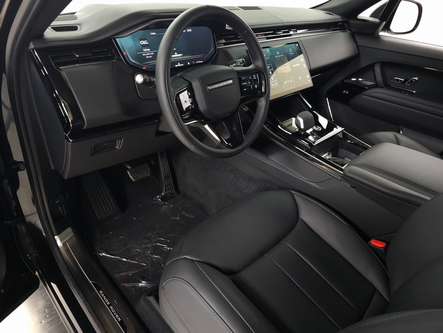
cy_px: 166
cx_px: 222
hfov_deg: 73.9
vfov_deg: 58.9
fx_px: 294
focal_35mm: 23
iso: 250
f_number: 1.7
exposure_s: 1/60
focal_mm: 6.3
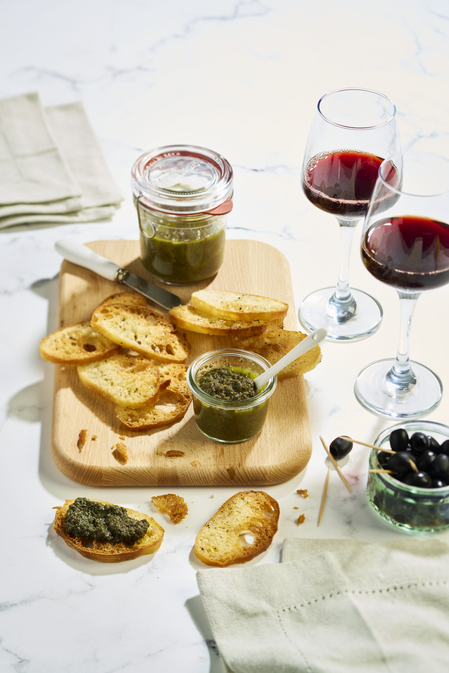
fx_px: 1684
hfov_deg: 15.2
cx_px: 224
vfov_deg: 22.6
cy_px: 336
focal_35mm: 90
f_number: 8
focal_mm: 90
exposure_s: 1/160
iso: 50
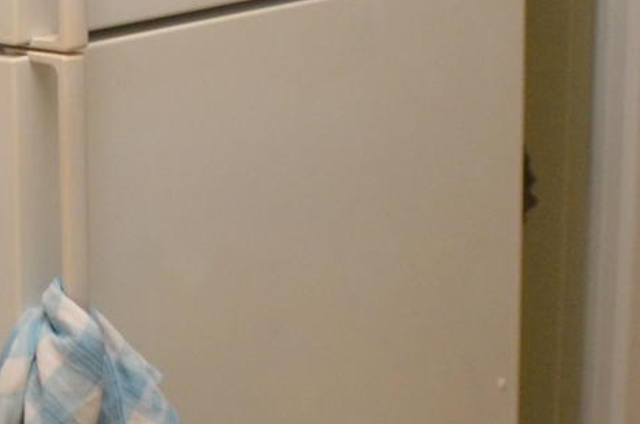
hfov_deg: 8.7
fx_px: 4098
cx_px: -284
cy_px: -51
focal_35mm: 231
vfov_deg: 5.9
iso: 800
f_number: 4
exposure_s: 1/40
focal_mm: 24
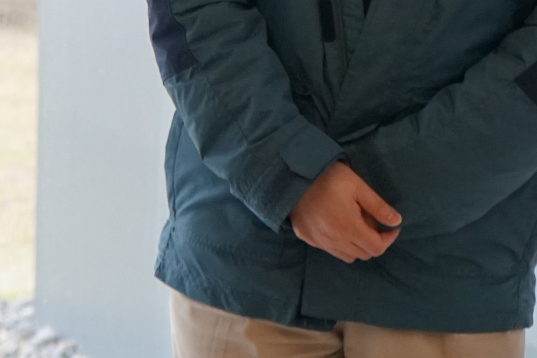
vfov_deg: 6.5
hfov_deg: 9.7
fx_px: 3102
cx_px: -135
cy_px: -168
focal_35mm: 208
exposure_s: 1/160
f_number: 5
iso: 2500
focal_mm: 55
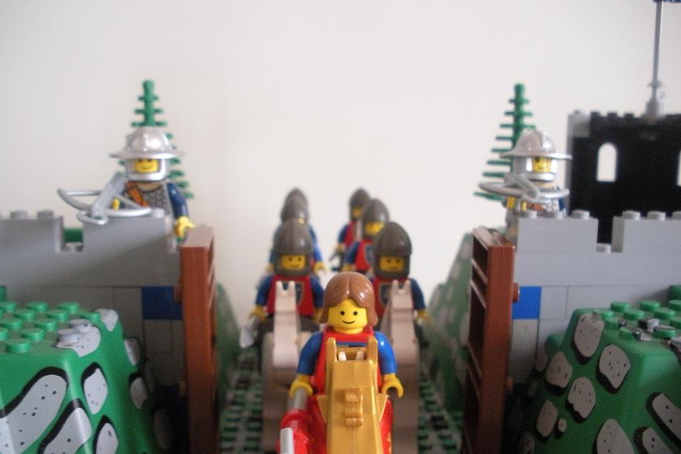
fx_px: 719
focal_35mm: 38
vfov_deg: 35.0
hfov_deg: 50.7
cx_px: 340
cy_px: 251
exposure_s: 1/12.2
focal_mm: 6.3
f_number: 3.5
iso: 400
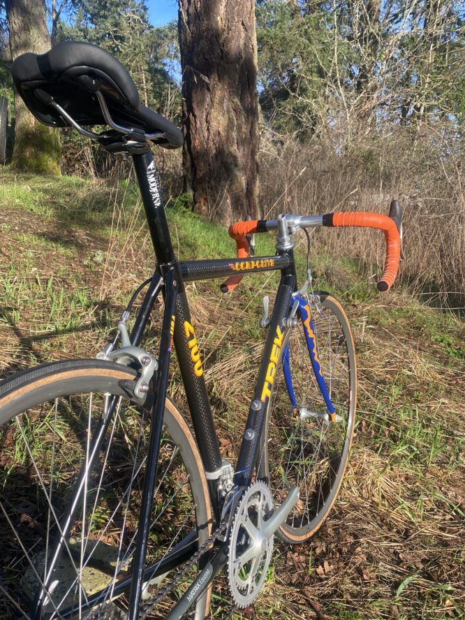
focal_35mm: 30
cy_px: 356
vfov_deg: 59.7
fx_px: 537
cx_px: 210
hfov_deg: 46.8
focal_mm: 4.25
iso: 32
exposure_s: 1/654
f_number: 1.8
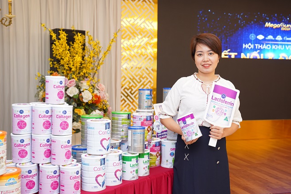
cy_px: 101
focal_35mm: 47
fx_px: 377
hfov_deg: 42.2
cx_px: 155
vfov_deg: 28.9
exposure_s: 1/100
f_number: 3.5
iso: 1000
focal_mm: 43.6
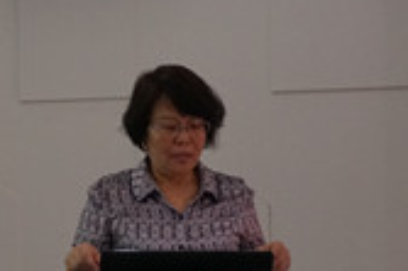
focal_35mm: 147
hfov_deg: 13.0
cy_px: 210
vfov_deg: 9.3
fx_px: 1664
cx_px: -261
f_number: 5.6
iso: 2500
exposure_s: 1/160
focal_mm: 35
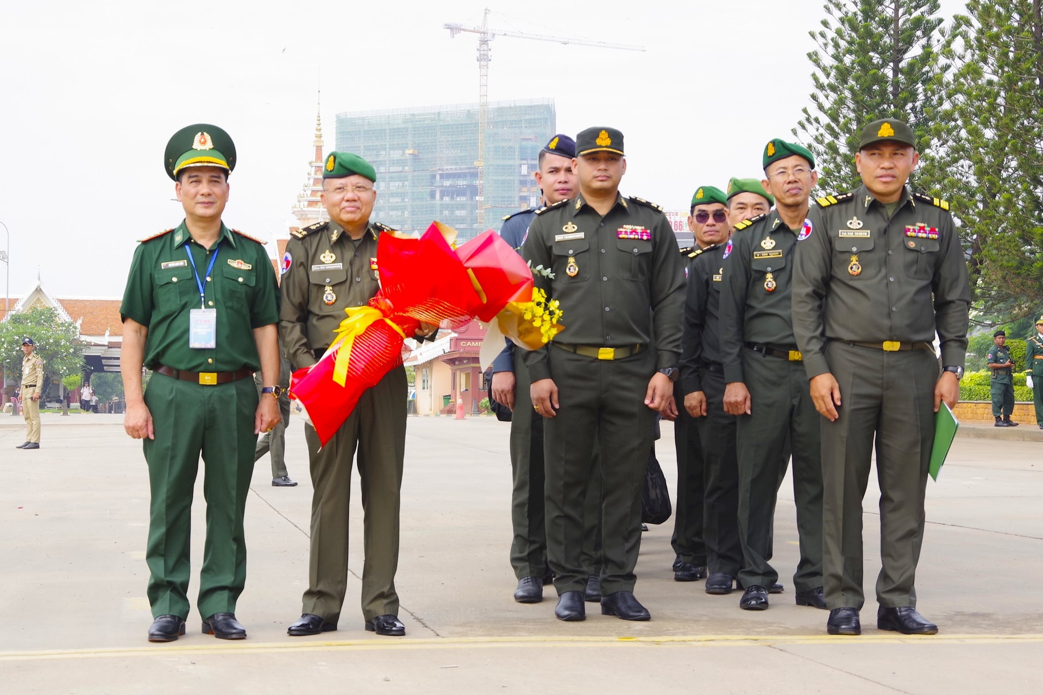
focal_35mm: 60
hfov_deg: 33.4
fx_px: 1738
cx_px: 522
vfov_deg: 22.6
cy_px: 348
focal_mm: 40
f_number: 8
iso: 200
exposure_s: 1/125
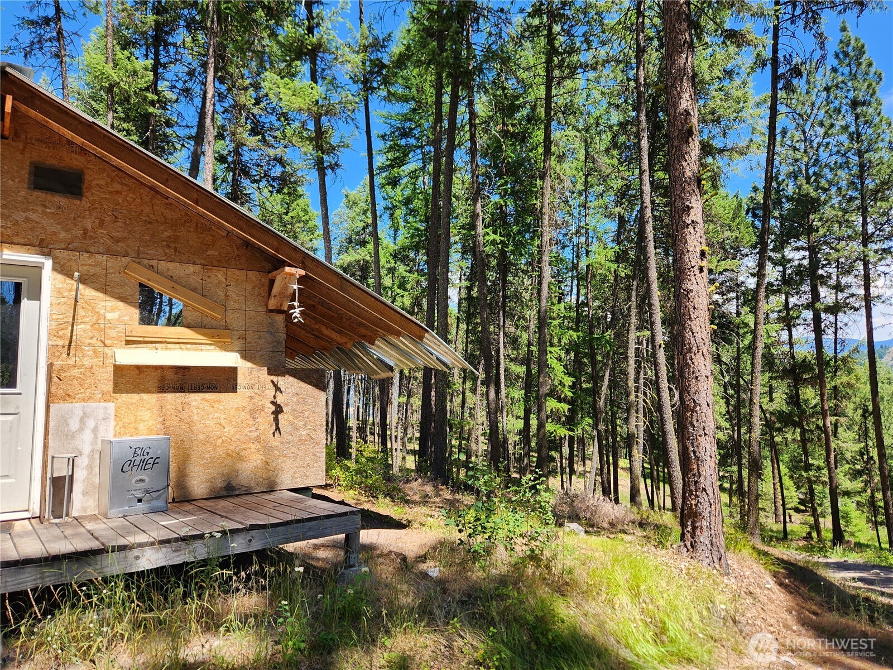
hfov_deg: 73.9
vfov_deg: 58.9
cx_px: 446
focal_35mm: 23
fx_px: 593
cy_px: 335
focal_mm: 5.4
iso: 20
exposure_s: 1/657
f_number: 1.8
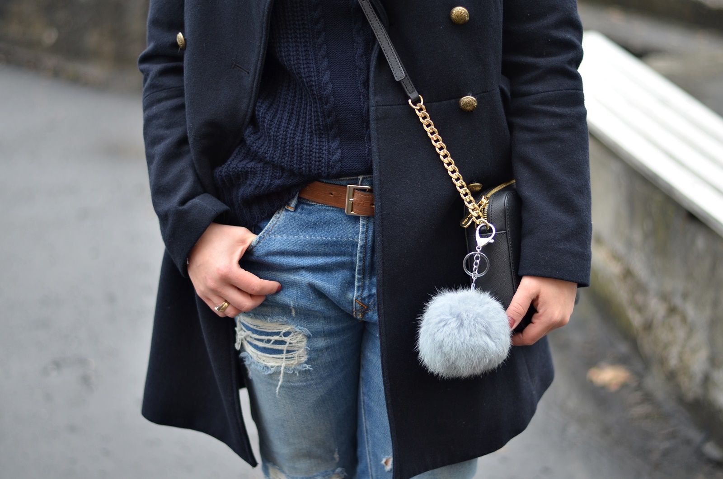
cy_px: 240
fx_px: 1503
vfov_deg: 18.1
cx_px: 362
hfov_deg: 27.0
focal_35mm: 75
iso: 160
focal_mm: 50
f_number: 1.8
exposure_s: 1/400
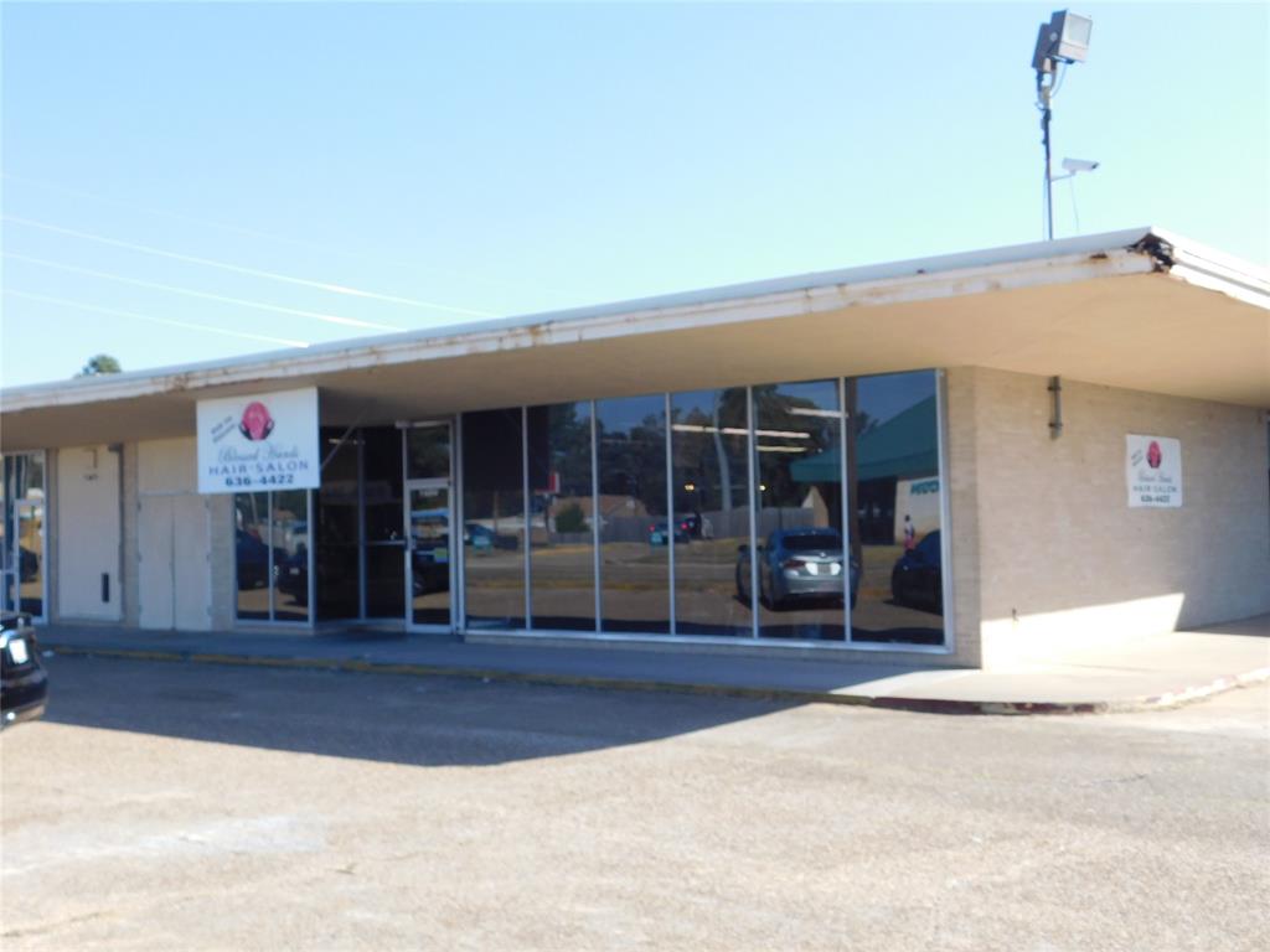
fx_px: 1468
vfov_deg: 36.0
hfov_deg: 46.8
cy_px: 476
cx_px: 635
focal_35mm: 40
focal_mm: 7.1
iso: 125
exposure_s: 1/640
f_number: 3.6
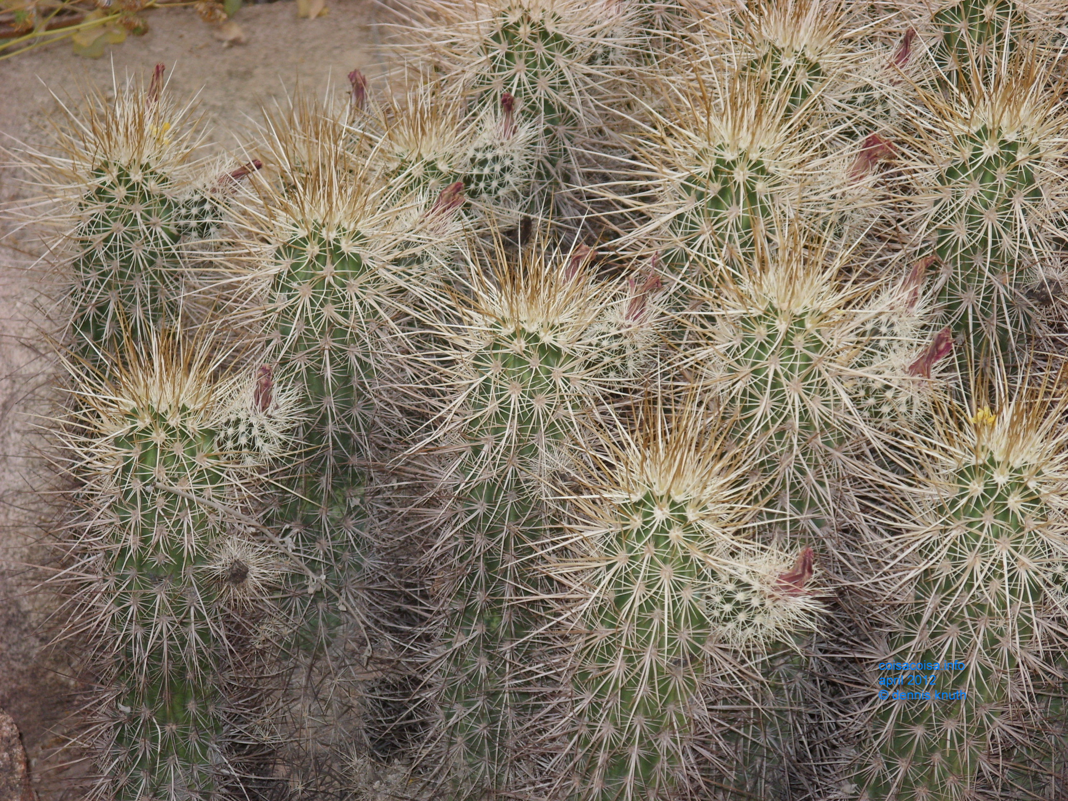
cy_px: 400
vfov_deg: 11.6
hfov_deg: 15.4
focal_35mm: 128
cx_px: 534
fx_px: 3949
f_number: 3.9
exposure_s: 1/148
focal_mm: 21.3
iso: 100
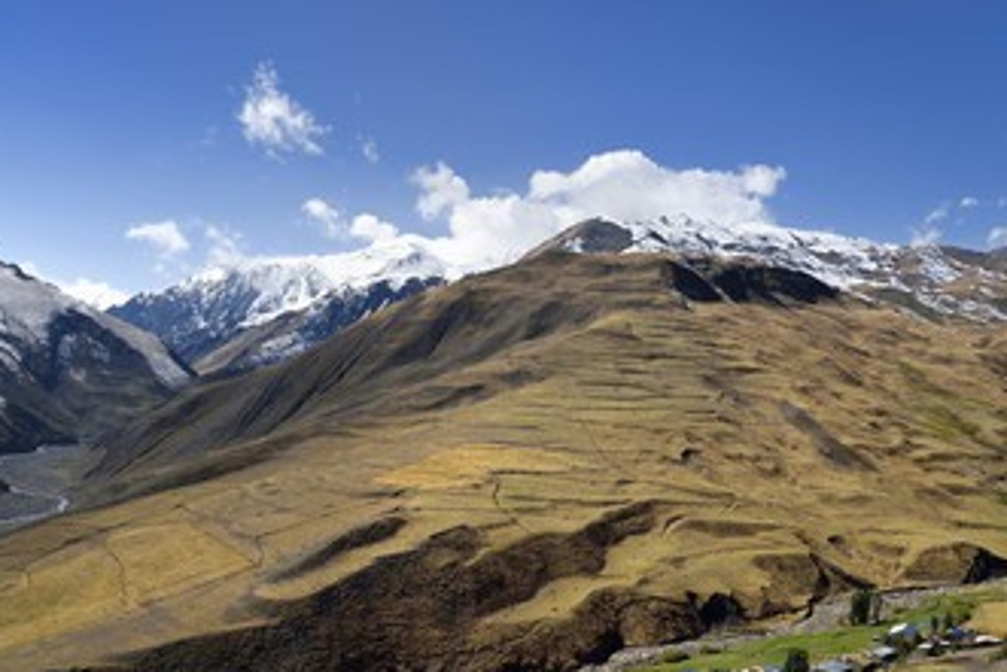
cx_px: 478
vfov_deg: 39.7
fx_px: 923
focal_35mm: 33
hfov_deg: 57.2
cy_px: 420
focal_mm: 26
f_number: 9
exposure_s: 1/800
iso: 200
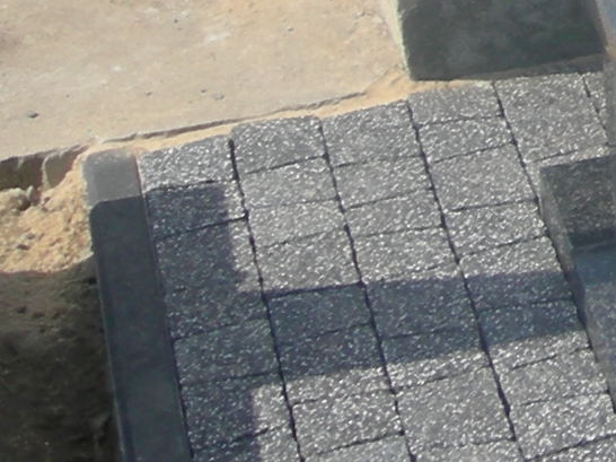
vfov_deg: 8.2
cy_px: -509
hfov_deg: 10.5
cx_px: 1273
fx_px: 3042
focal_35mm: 171
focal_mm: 7.5
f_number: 2.7
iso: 64
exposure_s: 1/965
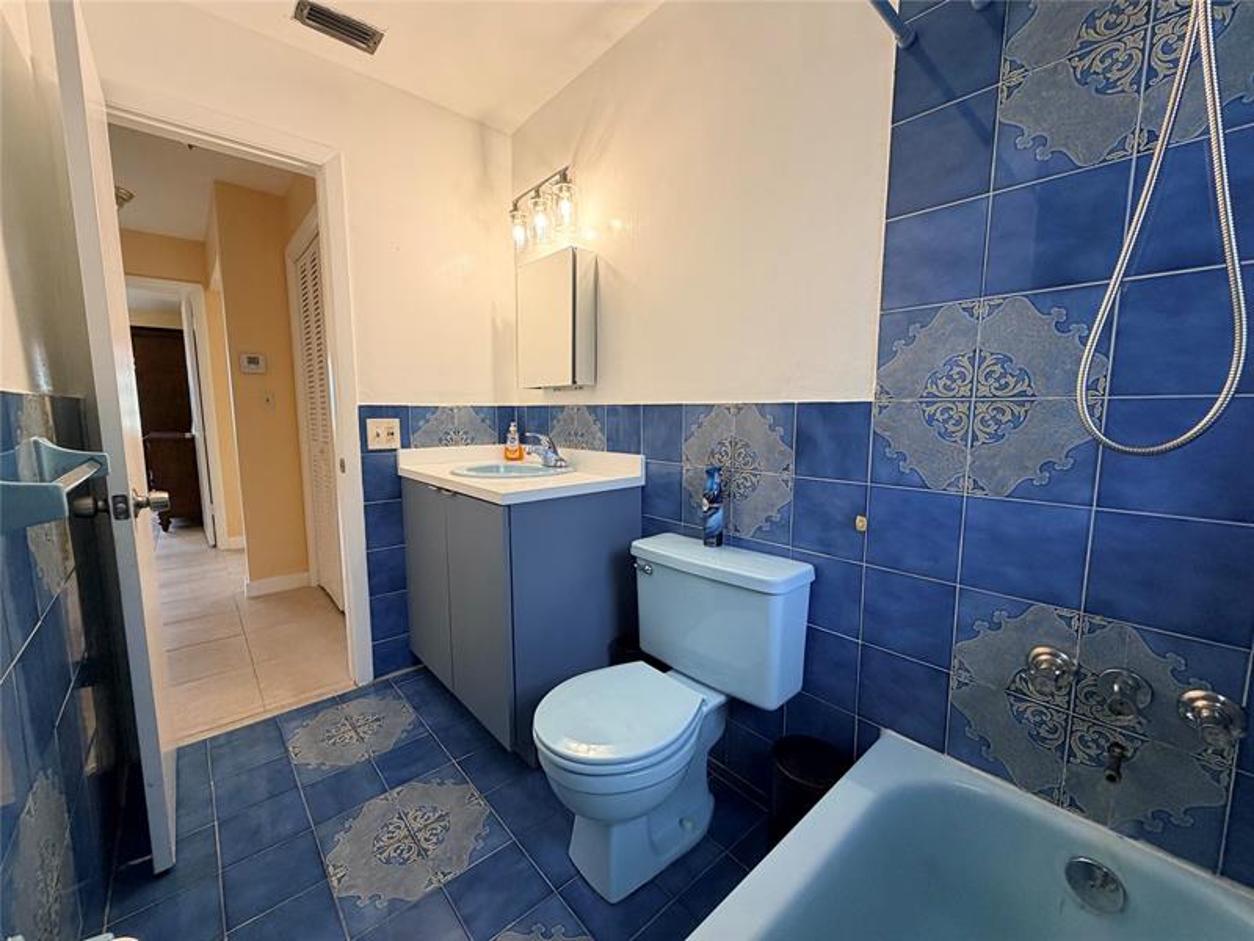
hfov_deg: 102.1
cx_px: 627
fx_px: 507
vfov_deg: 85.7
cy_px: 470
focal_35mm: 14
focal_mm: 2.22
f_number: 2.2
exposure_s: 1/60
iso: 160
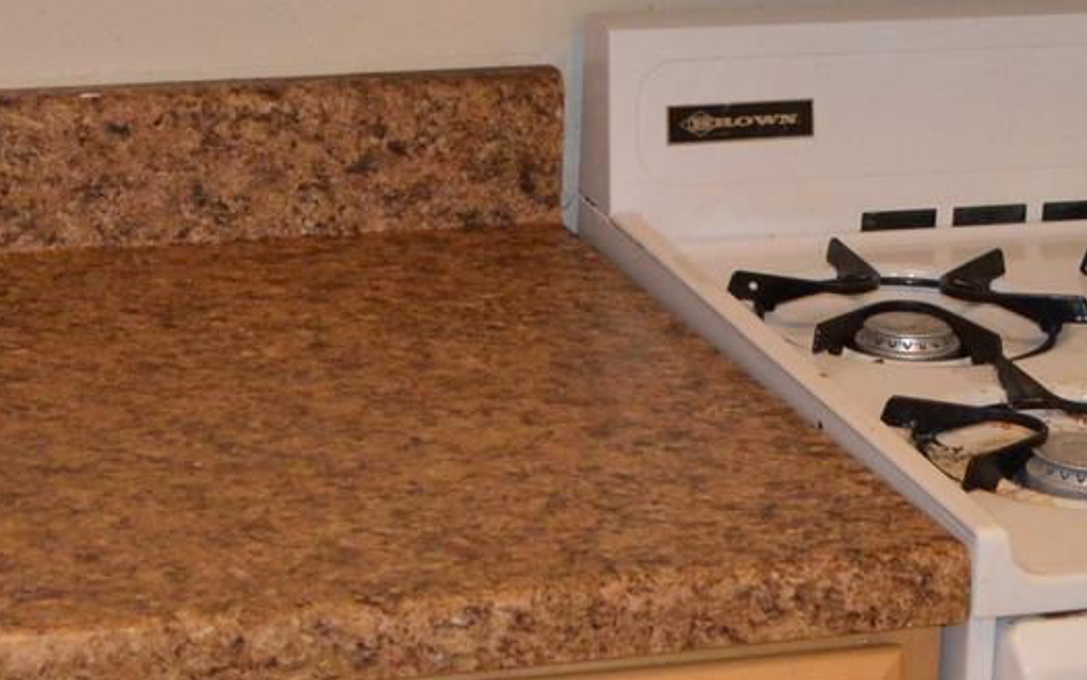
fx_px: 3526
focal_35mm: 119
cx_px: 335
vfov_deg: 10.8
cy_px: -183
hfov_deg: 17.5
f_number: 3.8
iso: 1250
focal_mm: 20
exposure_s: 1/60
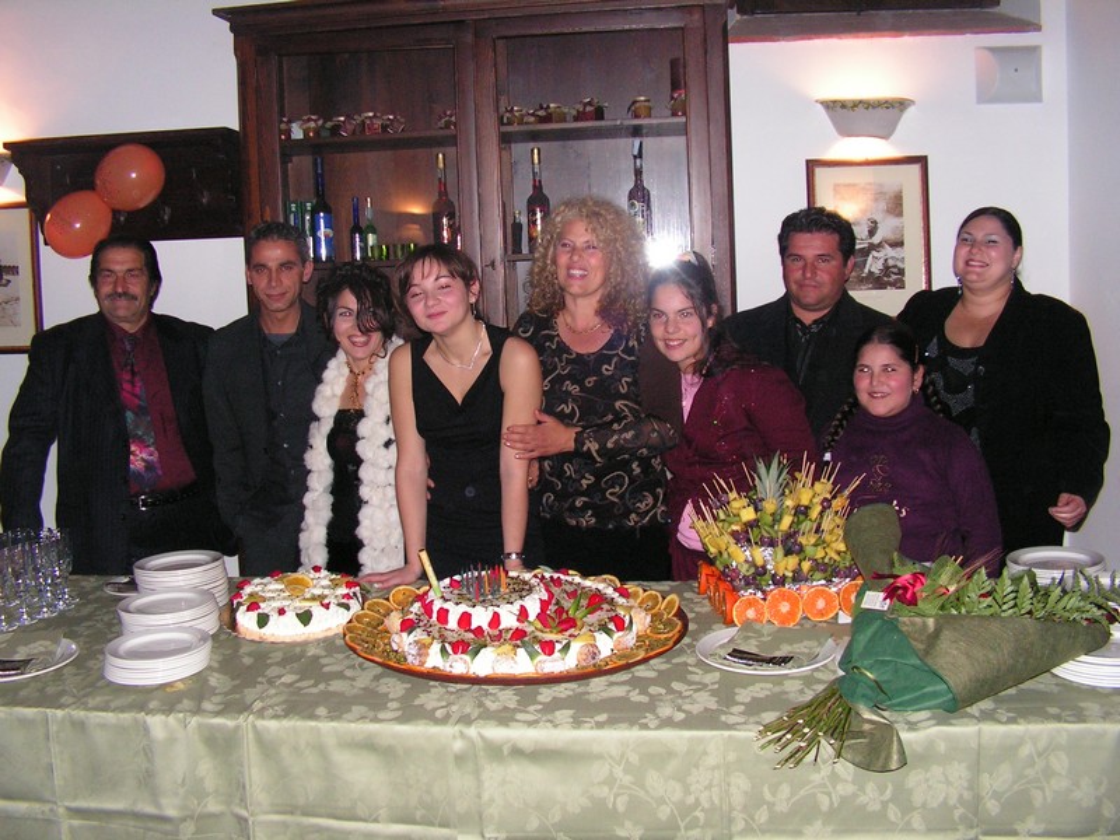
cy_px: 420
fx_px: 1165
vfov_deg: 39.7
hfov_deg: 51.4
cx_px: 560
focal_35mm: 36
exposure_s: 1/40
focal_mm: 6
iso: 200
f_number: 3.2
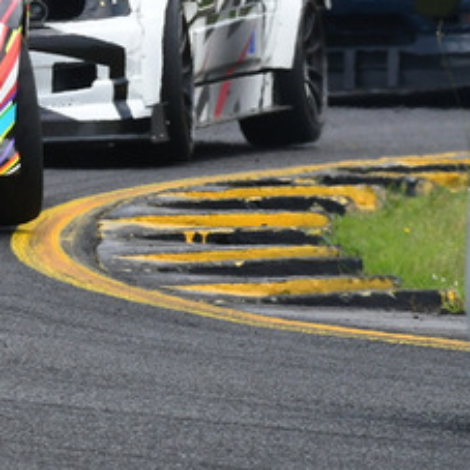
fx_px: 17235
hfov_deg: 1.6
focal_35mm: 1122
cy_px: -37
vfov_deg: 1.6
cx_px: -327
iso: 640
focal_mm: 250
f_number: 11
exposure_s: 1/640
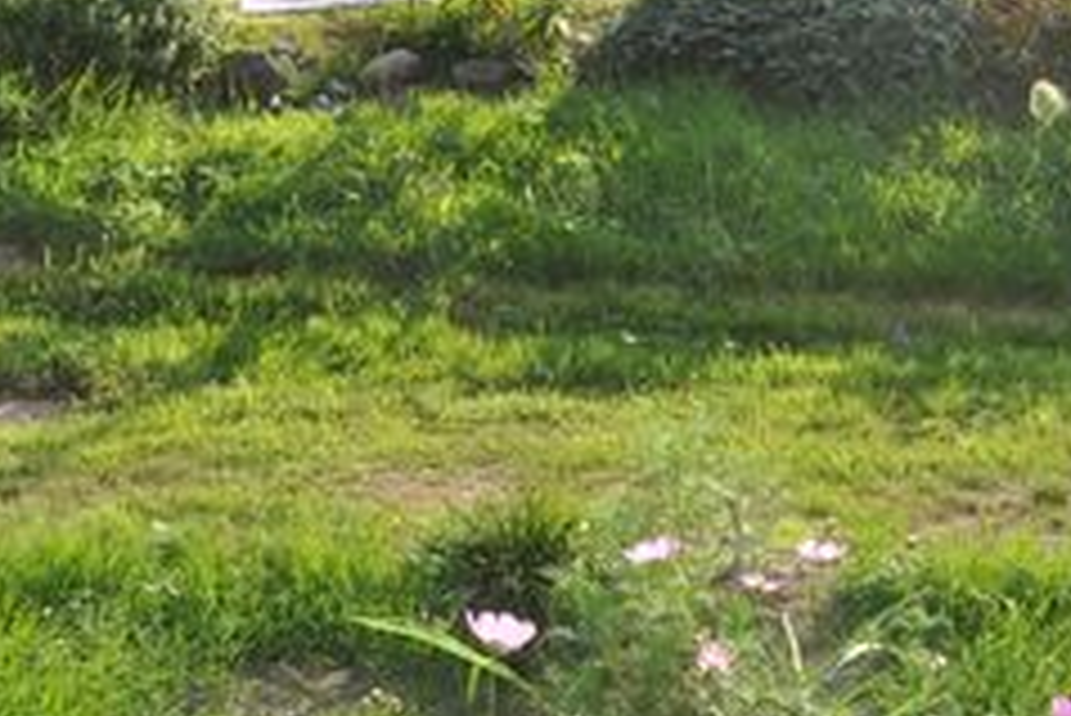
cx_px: 963
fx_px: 2359
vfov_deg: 17.0
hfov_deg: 24.8
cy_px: 52
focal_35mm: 79
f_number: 10
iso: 200
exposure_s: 1/200
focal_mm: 21
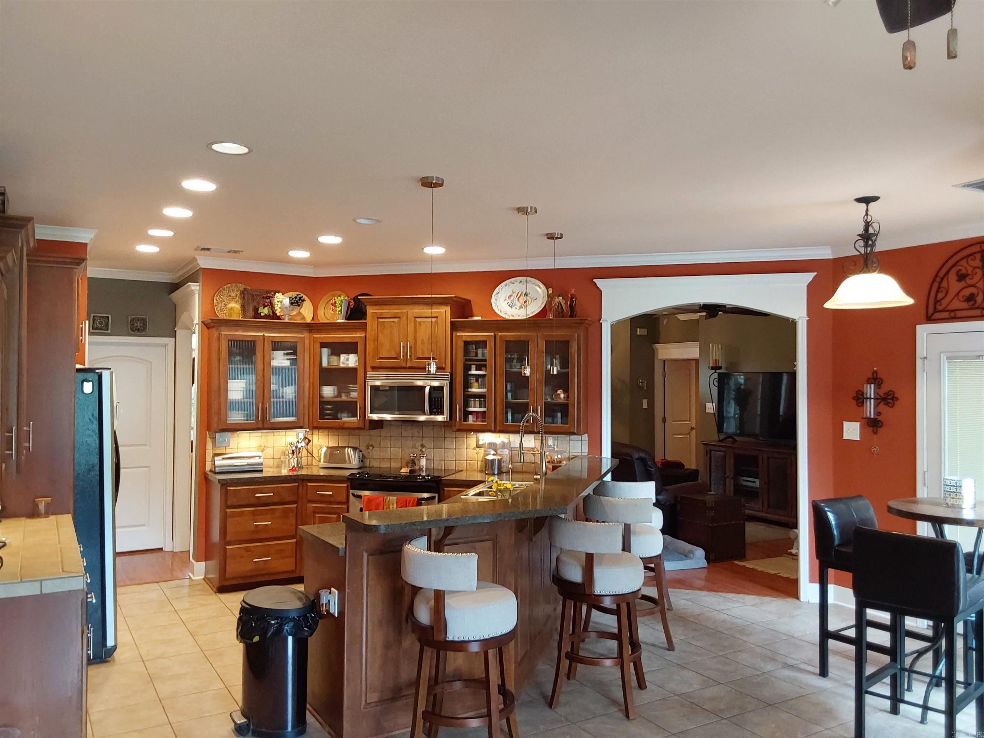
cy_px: 369
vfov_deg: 49.7
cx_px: 492
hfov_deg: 63.4
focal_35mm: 28
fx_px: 796
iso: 250
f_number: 1.9
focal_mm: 2.91
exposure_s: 1/30
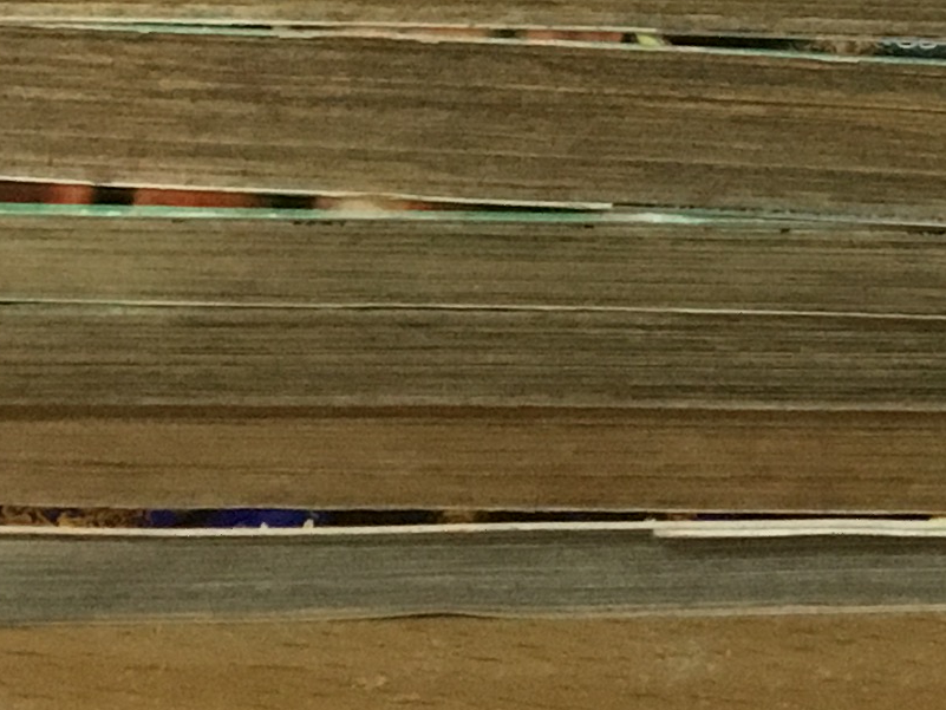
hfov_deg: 13.1
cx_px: 1177
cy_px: -937
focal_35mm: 146
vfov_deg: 9.2
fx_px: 3991
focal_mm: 4.15
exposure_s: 1/25
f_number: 2.2
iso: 200
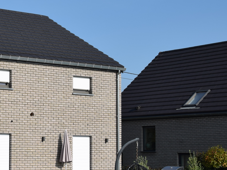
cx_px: -15
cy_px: 113
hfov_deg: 19.8
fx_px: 624
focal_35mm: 95
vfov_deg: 15.5
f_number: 11
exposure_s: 1/500
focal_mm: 27
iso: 200
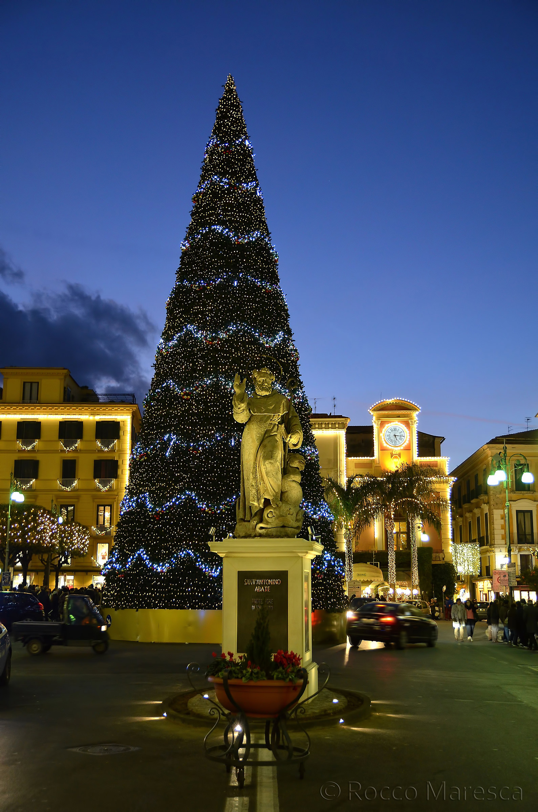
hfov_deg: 35.3
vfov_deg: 51.4
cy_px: 406
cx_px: 269
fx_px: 845
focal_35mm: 38
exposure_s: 1/40
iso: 800
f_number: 3.2
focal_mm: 25
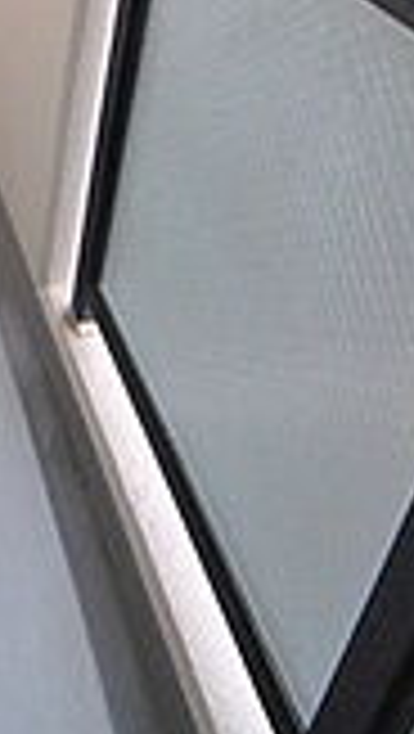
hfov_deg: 25.4
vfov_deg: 42.1
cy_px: -81
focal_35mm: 37
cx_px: -182
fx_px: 720
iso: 1600
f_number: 6.3
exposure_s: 1/160
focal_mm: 8
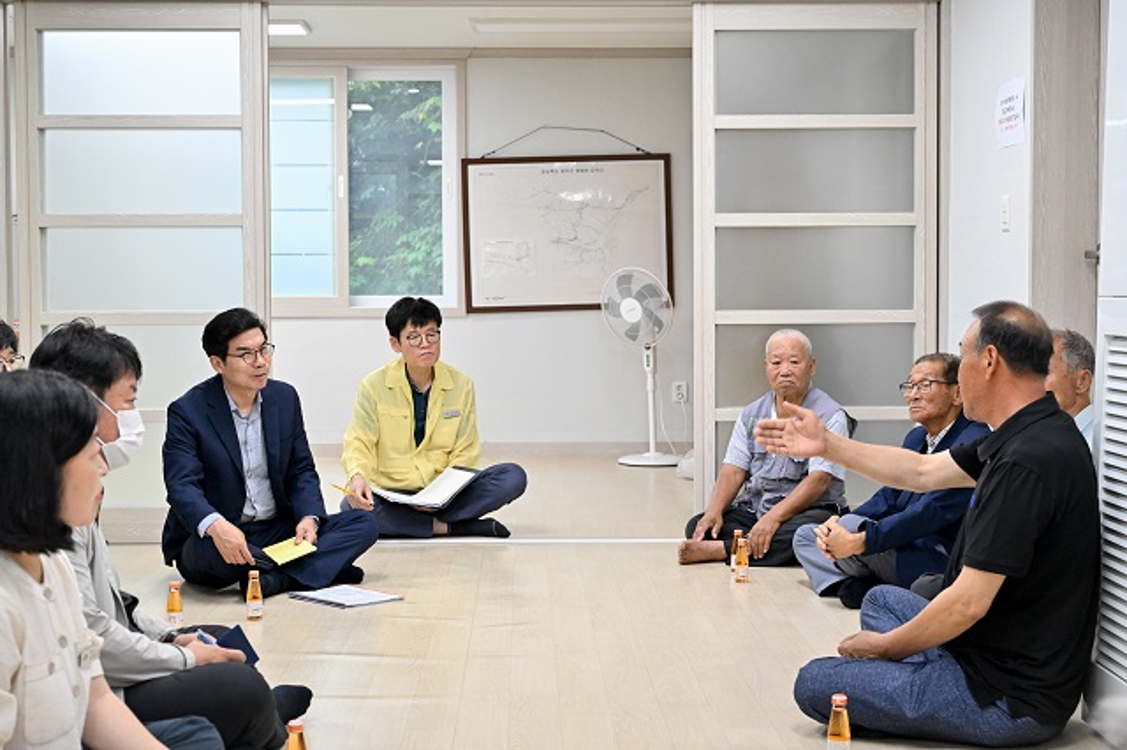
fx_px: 1627
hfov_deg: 38.2
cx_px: 564
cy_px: 375
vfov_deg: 26.0
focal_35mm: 52
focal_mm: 52
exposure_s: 1/320
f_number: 5.6
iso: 3200
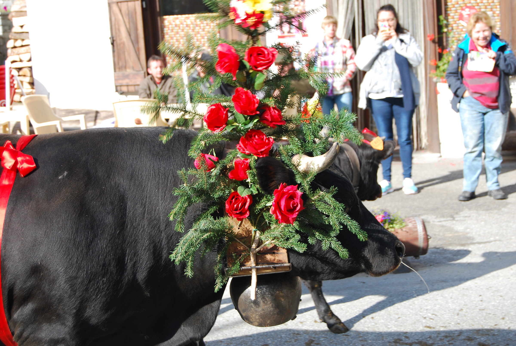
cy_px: 173
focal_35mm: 68
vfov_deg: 20.3
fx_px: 969
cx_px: 258
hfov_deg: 29.8
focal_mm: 45
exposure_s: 1/250
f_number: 5.3
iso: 200
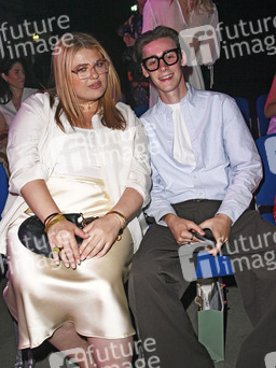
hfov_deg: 39.6
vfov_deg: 51.3
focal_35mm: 36
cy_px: 202
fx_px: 383
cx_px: 136
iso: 1600
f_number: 5.6
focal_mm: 32
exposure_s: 1/160
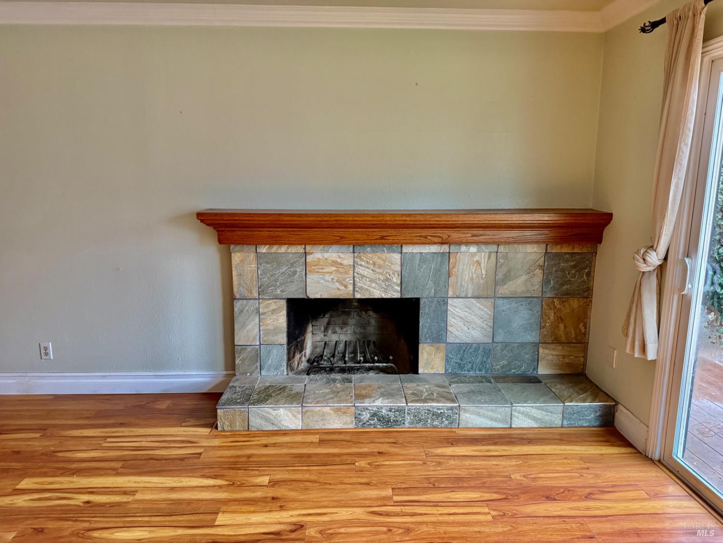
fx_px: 501
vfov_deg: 56.8
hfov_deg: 71.6
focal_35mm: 24
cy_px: 272
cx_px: 362
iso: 500
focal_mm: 6.76
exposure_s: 1/60
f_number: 1.78
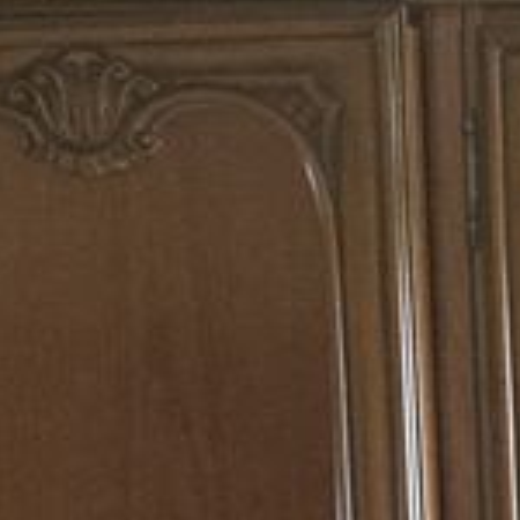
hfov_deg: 9.6
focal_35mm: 165
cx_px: 1193
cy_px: 1047
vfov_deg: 9.8
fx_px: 2804
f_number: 1.8
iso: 400
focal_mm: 3.99
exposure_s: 1/40
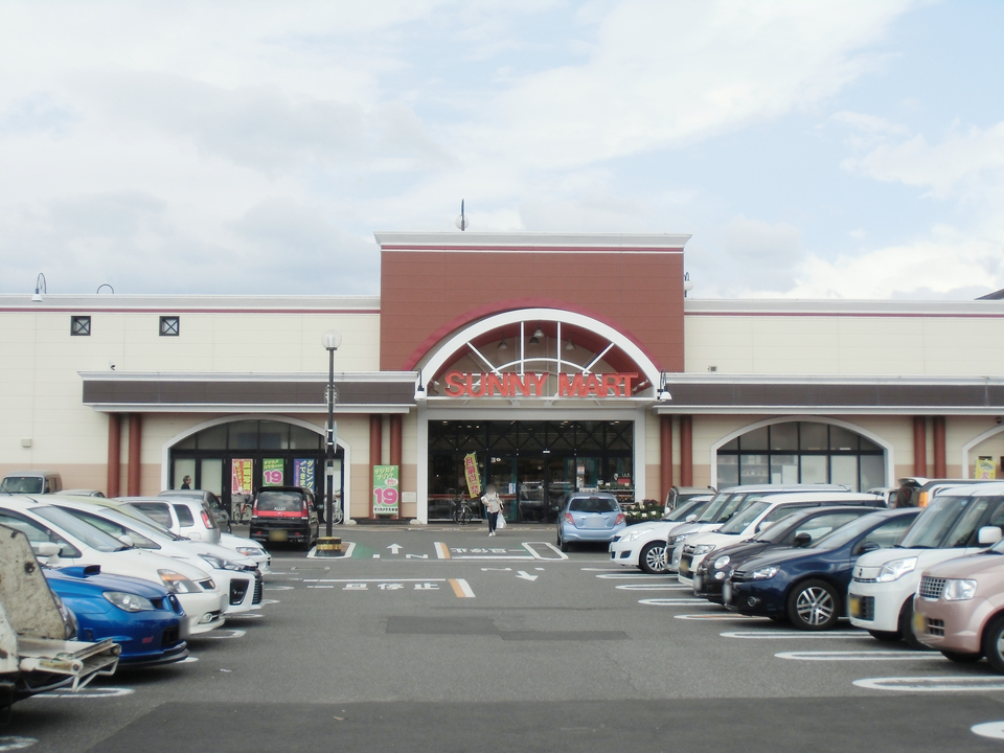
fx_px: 1508
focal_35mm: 52
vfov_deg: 28.0
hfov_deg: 36.8
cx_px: 502
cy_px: 376
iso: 64
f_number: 4.3
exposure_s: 1/320
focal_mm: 9.16
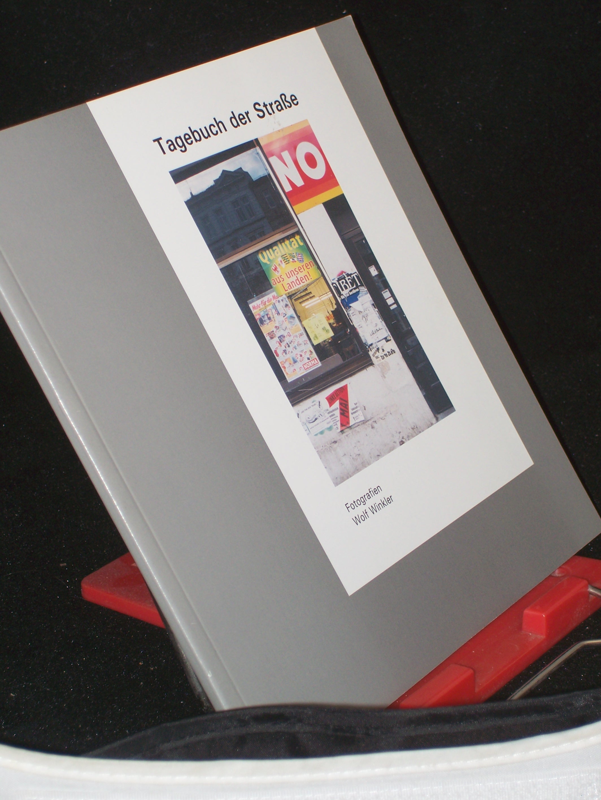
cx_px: 300
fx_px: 2358
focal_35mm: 102
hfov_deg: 14.5
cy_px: 400
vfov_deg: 19.2
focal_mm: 16.8
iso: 80
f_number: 4.6
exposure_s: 1/100
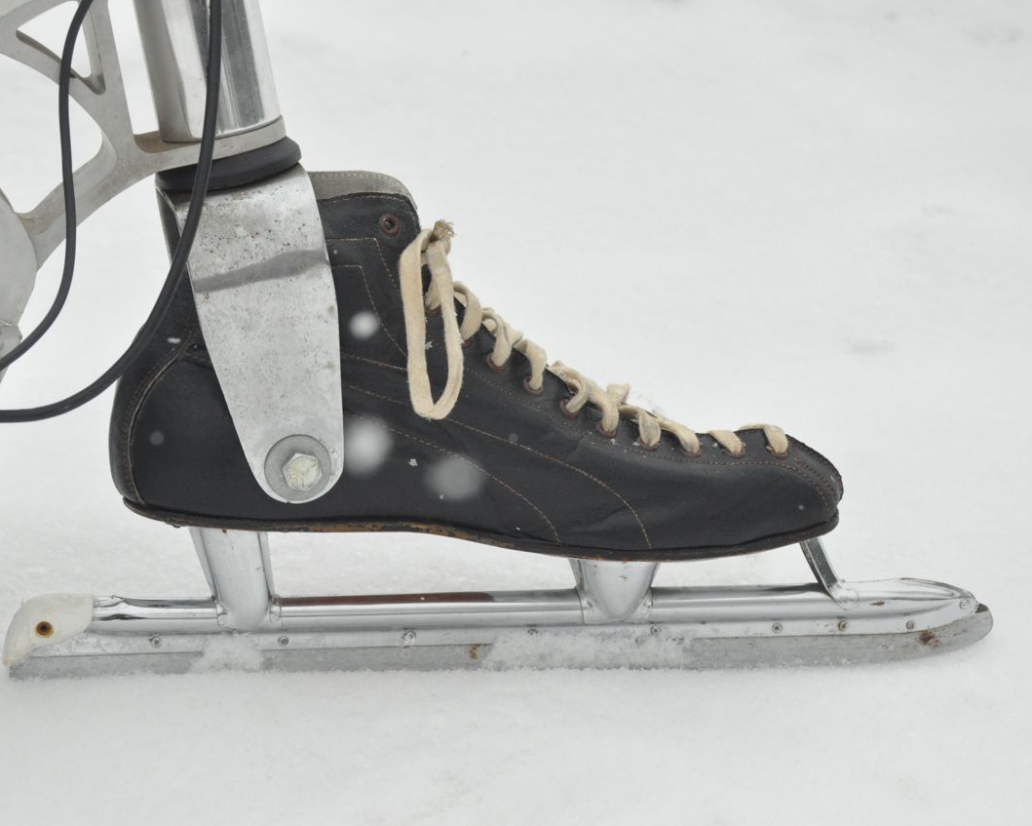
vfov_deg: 11.3
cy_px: 413
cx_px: 436
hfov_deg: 14.2
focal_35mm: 136
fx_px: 4153
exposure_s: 1/1250
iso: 1600
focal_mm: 80
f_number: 9
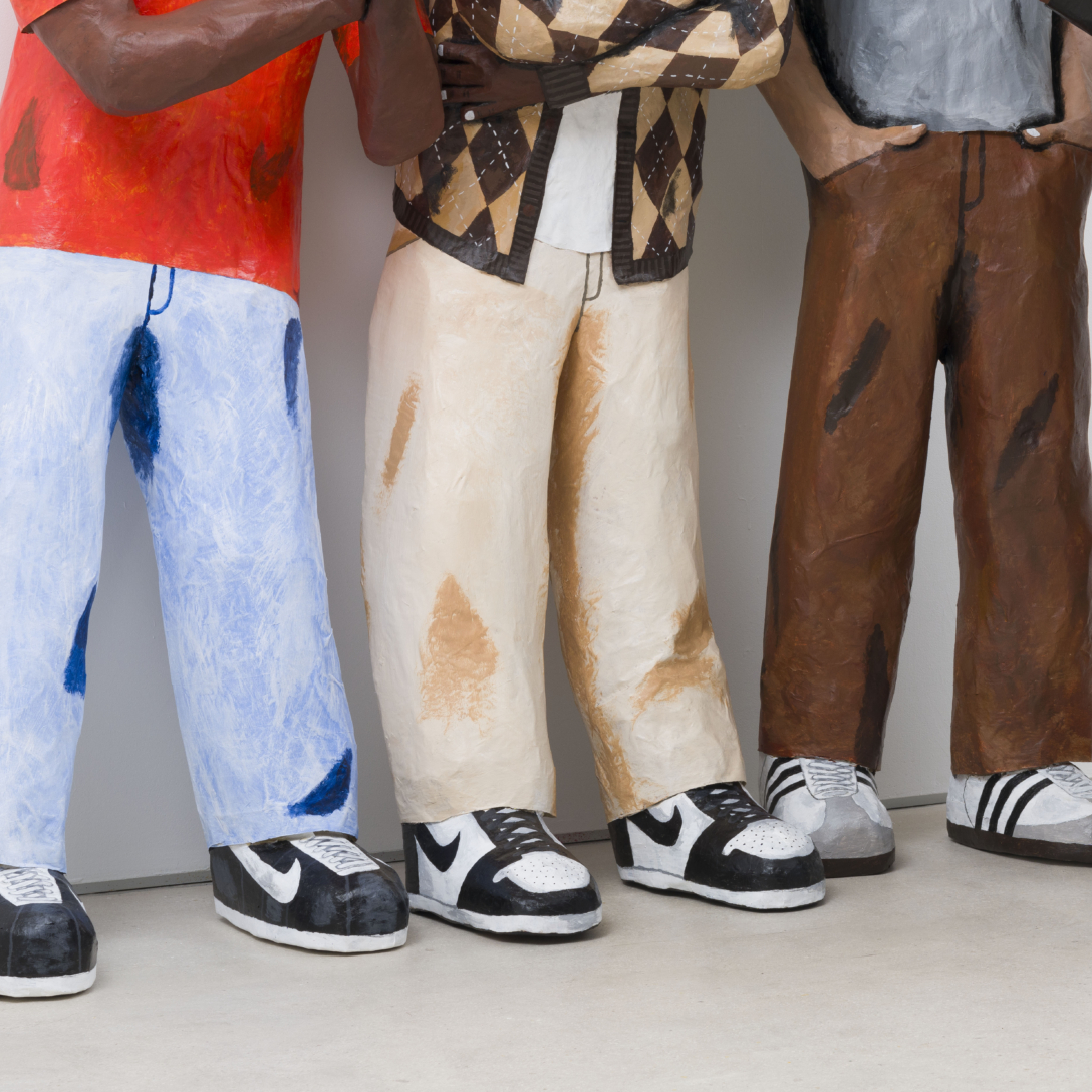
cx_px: 906
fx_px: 4675
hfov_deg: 13.2
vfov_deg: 13.3
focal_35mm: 131
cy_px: 245
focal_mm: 80
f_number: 11
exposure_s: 1/100
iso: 250
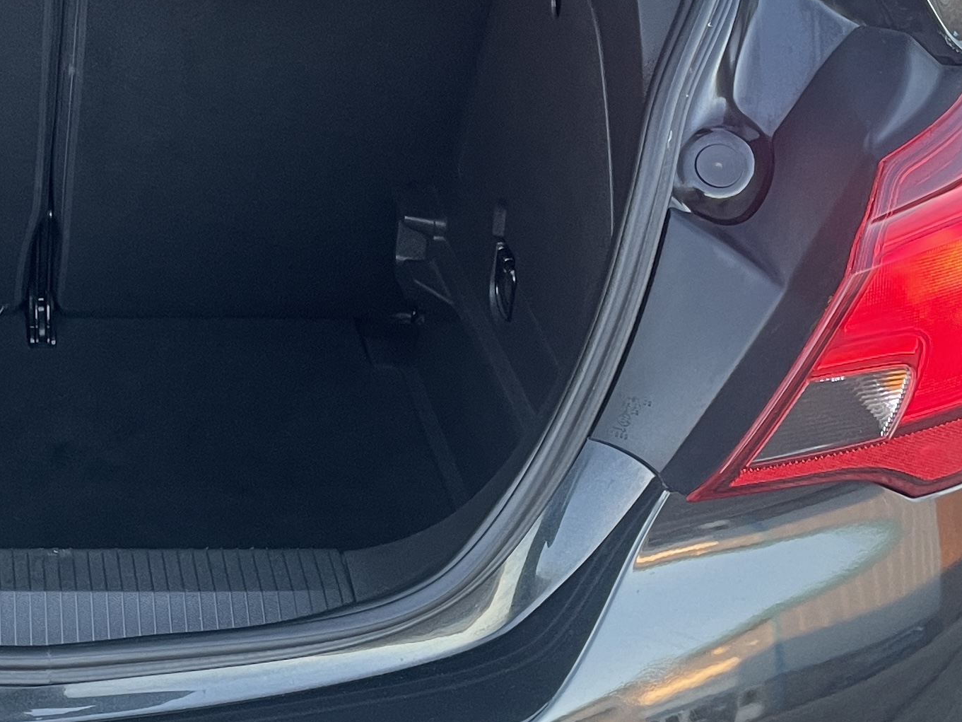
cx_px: -91
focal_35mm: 77
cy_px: 228
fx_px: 2140
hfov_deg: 23.8
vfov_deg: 19.1
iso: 125
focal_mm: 4.2
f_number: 1.6
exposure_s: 1/50
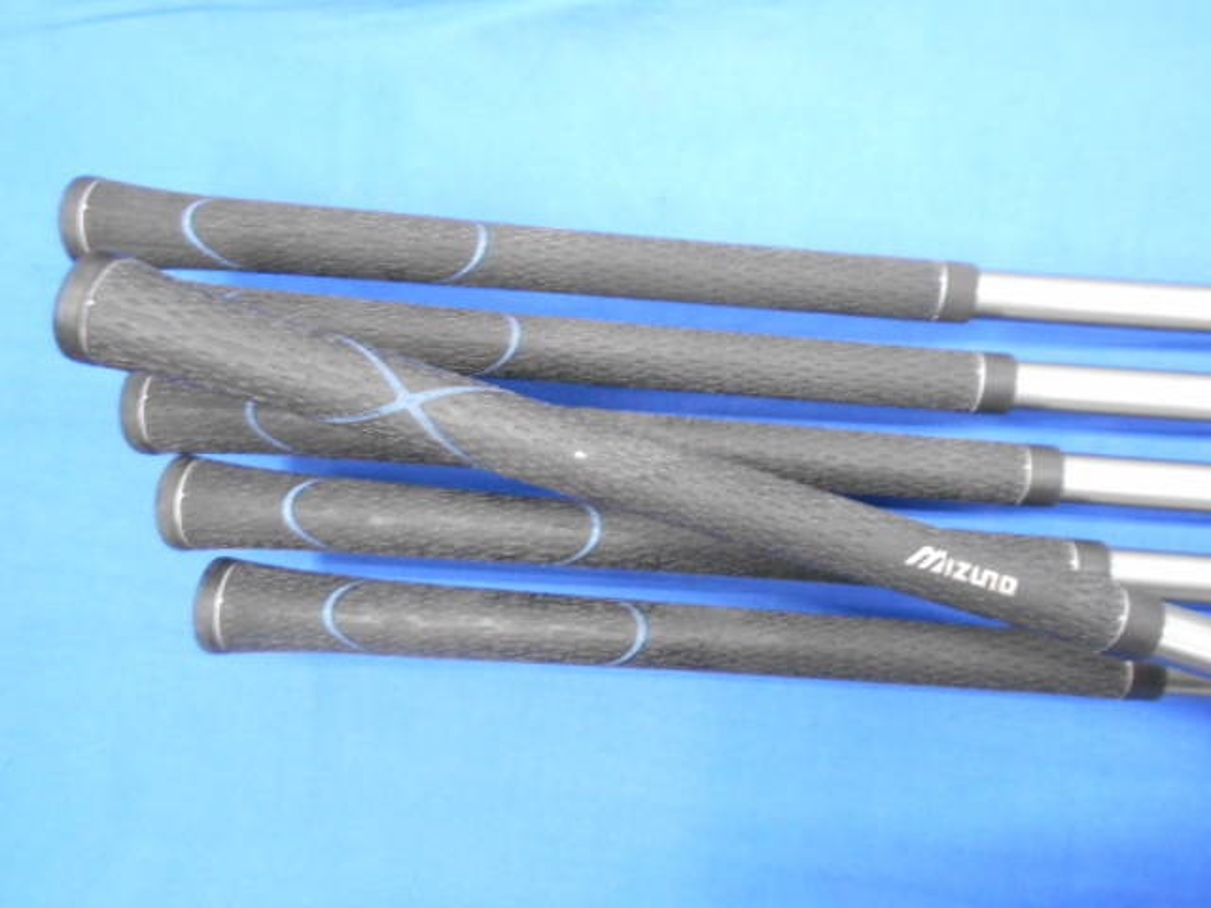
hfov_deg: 67.3
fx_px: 910
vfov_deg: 53.1
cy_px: 454
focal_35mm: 26
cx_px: 606
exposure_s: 1/13
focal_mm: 4.6
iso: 400
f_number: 3.2
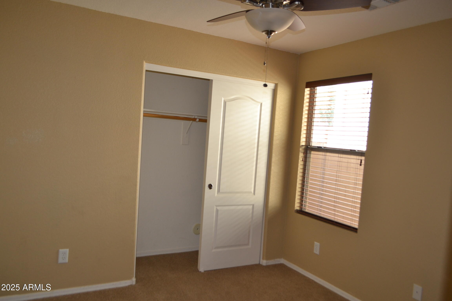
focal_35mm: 27
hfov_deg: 67.4
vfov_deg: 47.9
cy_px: 150
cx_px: 226
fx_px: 339
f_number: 4
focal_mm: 18
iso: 400
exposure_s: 1/80
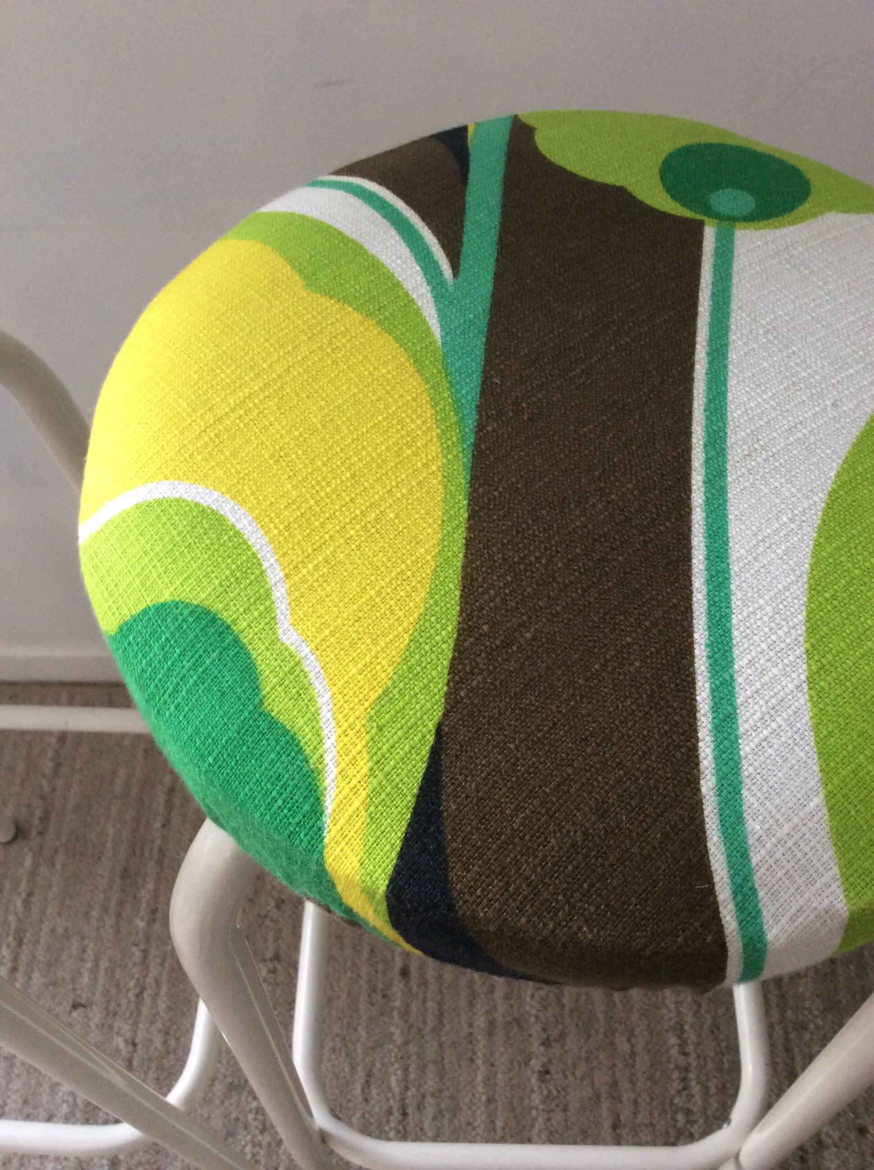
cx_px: 437
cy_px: 585
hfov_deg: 44.1
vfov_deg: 56.9
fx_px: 1080
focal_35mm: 32
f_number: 2.4
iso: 100
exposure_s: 1/25
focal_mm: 3.3
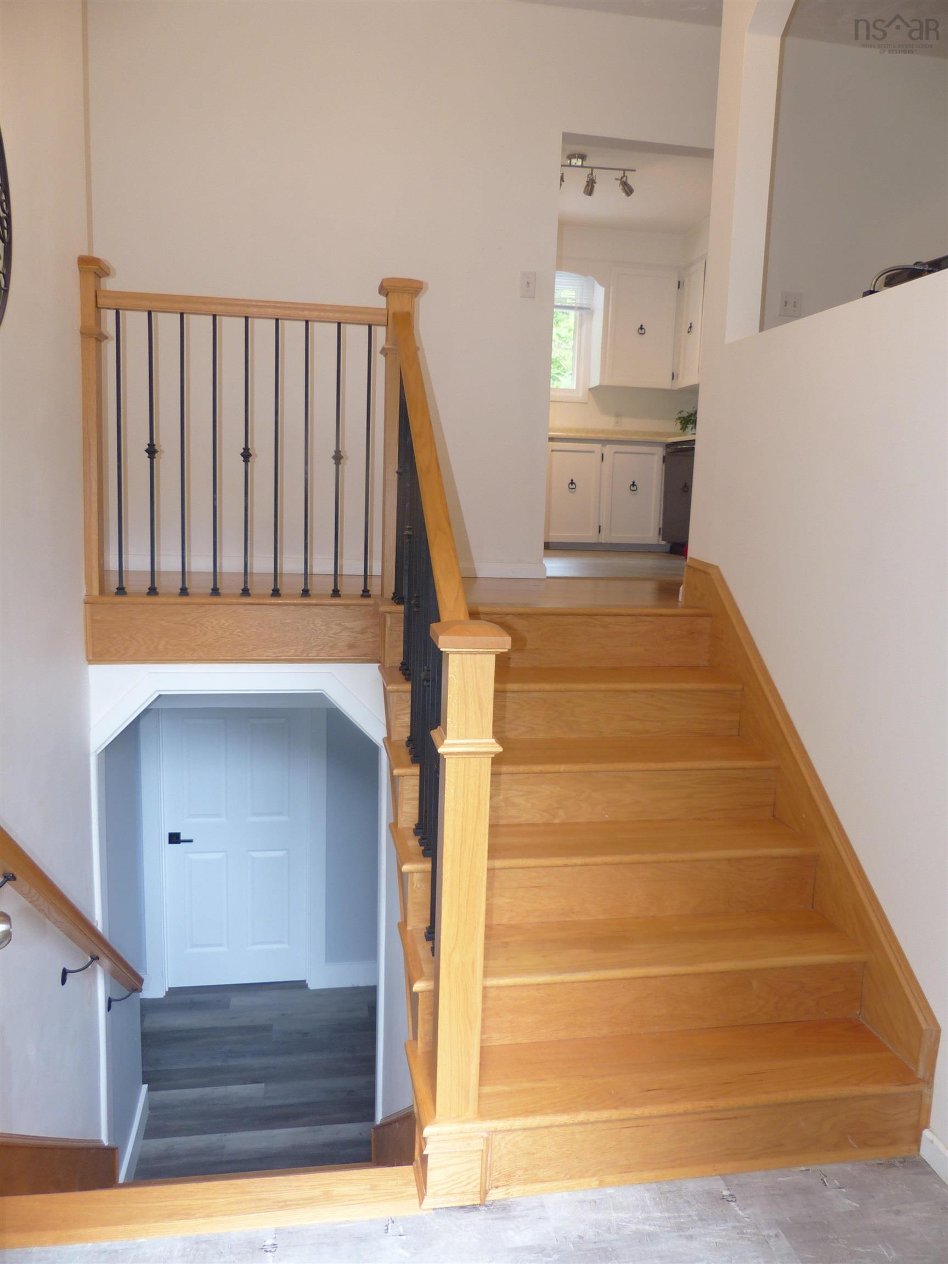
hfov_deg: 54.9
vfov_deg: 69.4
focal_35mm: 25
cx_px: 474
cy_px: 632
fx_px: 913
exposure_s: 1/30
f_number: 2.8
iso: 100
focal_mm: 4.5
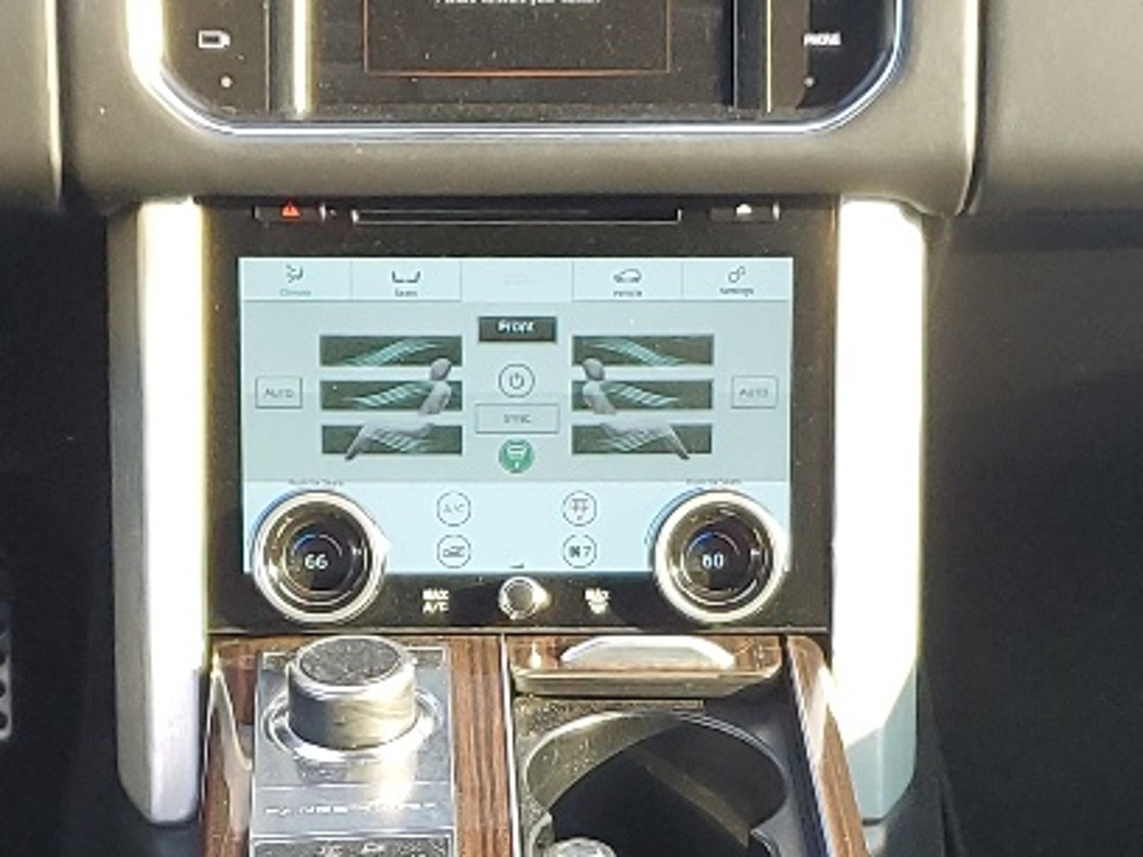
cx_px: 546
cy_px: 991
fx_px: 3368
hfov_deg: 19.3
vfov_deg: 14.1
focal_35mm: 102
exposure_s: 1/120
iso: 80
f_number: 1.5
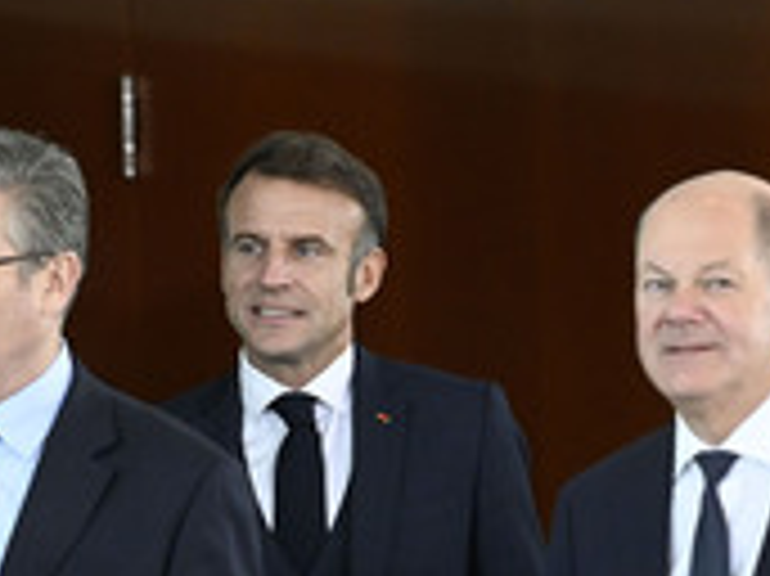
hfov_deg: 3.9
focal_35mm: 508
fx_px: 11292
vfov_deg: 2.9
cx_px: 448
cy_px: 644
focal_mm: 200
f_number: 5.6
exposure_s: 1/640
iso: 4000
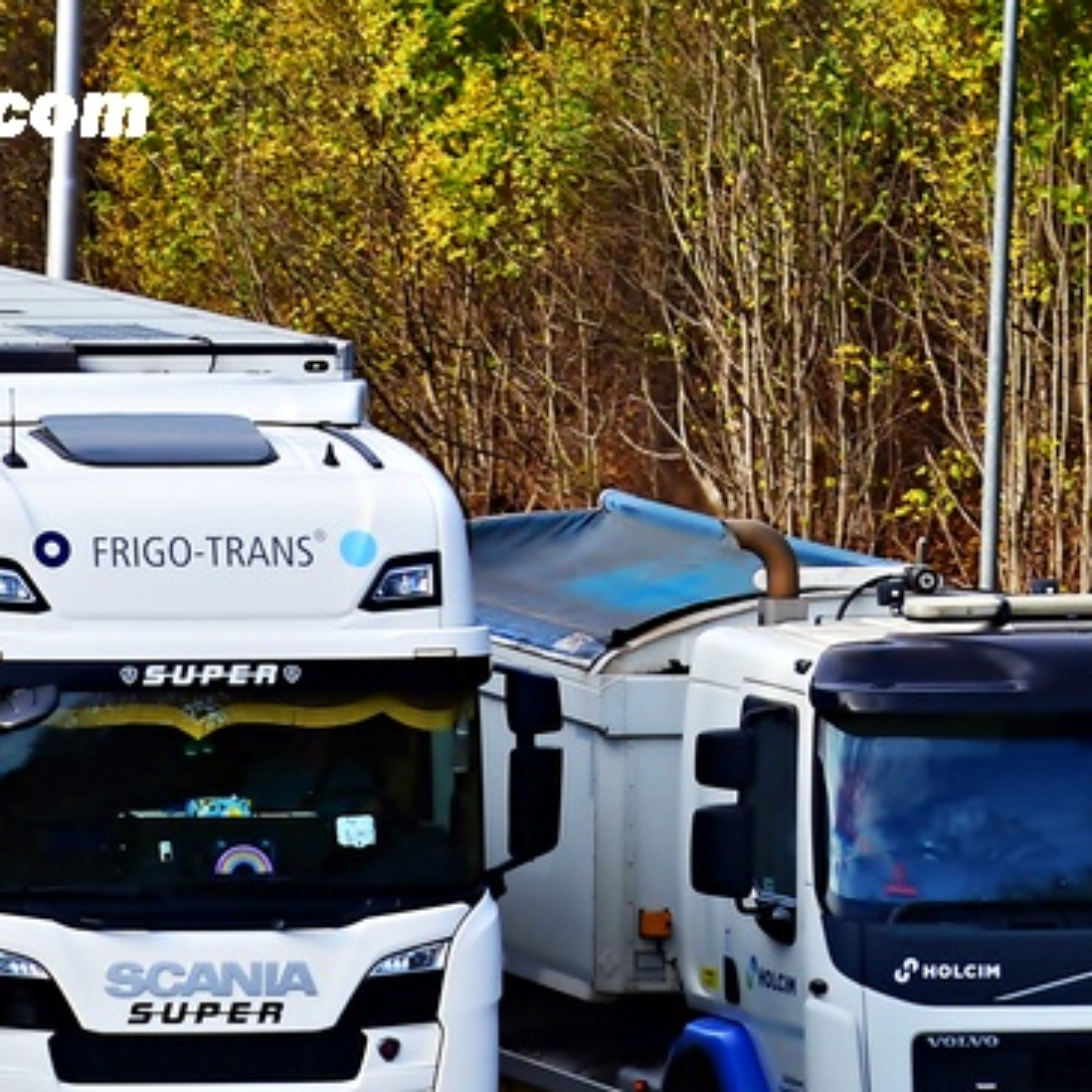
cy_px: 755
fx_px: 15380
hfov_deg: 4.1
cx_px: 9
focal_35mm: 431
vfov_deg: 4.1
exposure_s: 1/500
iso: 200
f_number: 6.3
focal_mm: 155
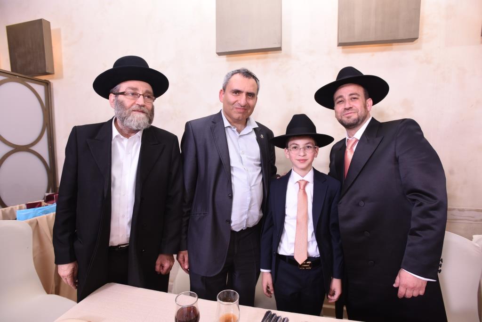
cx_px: 241
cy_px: 161
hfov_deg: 93.3
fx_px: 228
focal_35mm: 17
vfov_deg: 70.5
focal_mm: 17
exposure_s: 1/100
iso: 400
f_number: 5
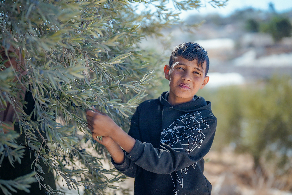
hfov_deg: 39.6
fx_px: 406
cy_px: 98
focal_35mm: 50
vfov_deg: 27.0
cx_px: 146
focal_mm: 50
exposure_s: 1/400
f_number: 1.4
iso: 200
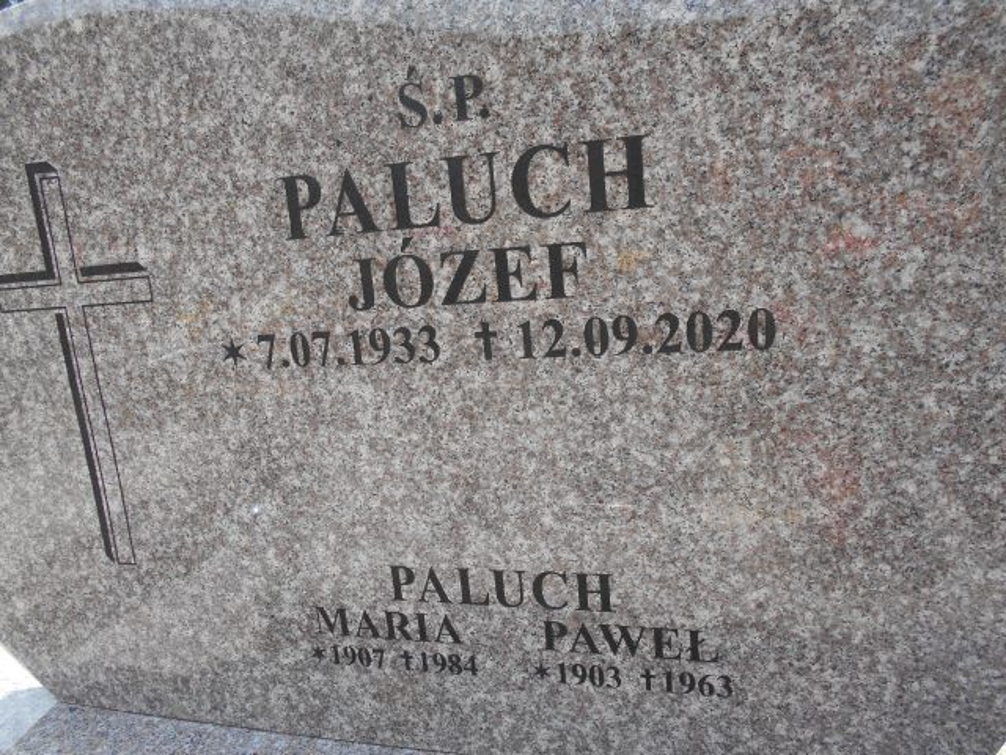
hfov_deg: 67.3
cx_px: 503
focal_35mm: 26
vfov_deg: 53.1
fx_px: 756
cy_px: 378
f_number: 3.2
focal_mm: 4.6
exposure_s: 1/400
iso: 80
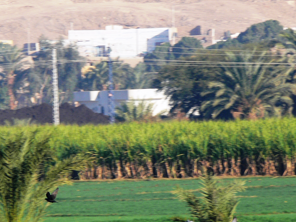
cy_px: 114
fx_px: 5207
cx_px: 147
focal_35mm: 609
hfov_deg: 3.3
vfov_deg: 2.4
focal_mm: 78.7
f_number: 5.6
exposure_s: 1/250
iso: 80
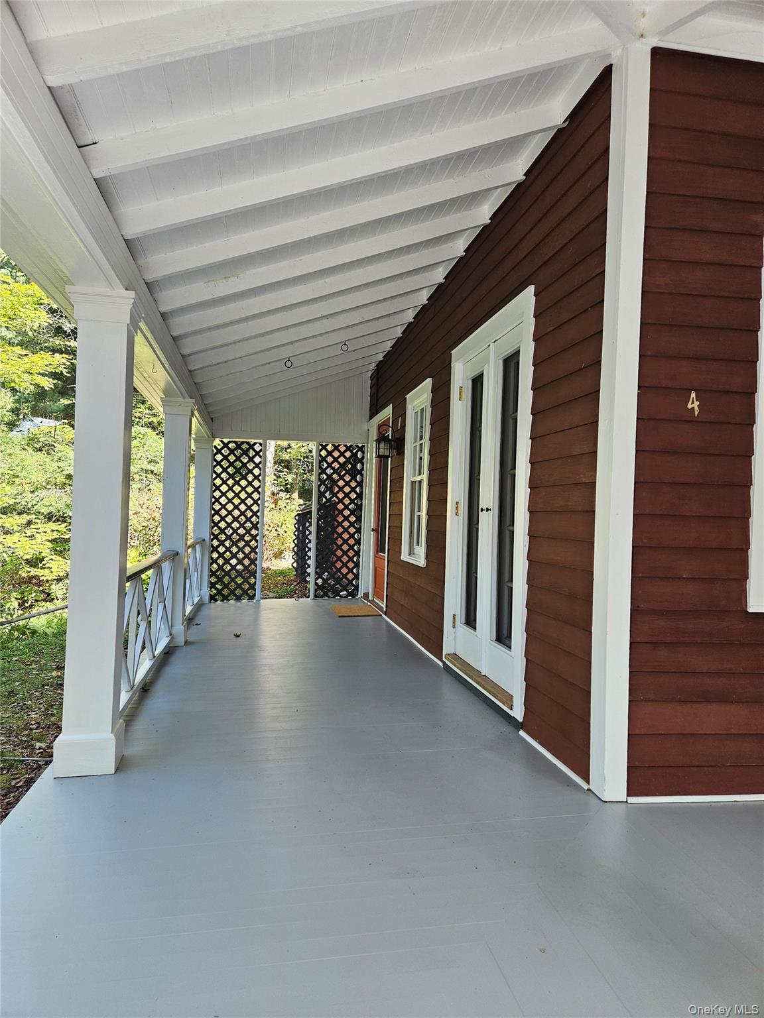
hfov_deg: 58.9
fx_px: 677
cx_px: 382
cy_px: 509
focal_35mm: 23
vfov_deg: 73.9
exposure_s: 1/207
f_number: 1.8
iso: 125
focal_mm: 5.4
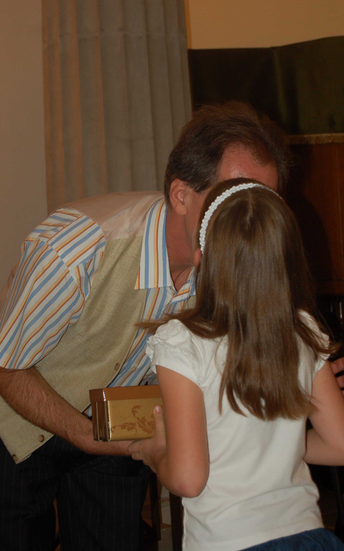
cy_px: 277
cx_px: 172
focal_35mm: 85
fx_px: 1268
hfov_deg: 15.5
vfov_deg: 24.5
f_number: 5.6
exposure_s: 1/60
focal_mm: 55
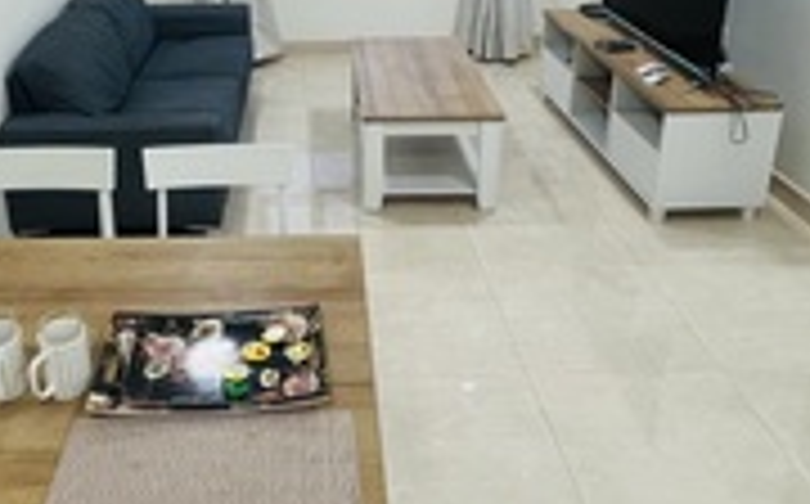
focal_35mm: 35
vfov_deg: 35.0
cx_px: 290
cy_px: 101
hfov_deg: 54.6
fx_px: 772
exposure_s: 1/100
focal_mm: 1.57
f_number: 1.8
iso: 200
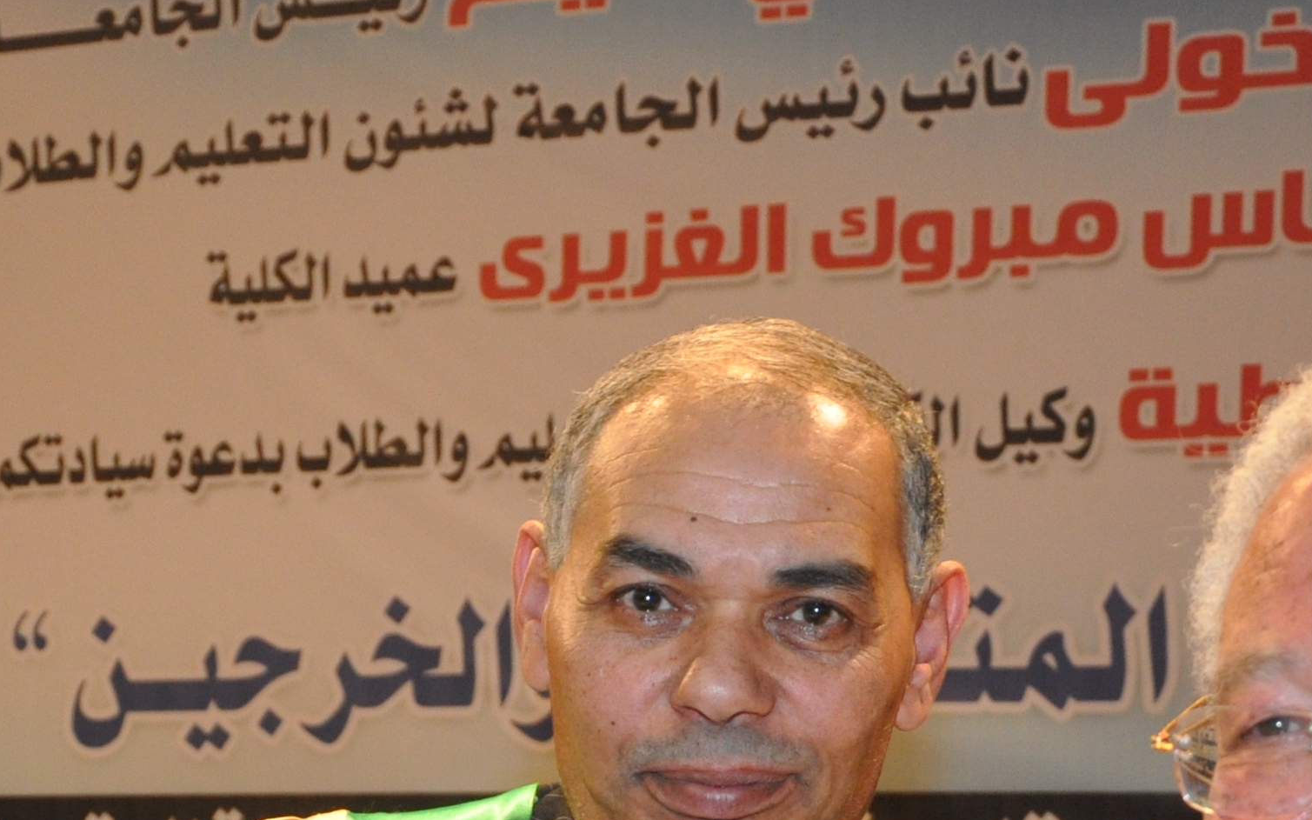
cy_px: 1110
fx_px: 3877
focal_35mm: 108
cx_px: 303
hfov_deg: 19.1
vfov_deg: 11.7
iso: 800
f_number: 4
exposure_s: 1/60
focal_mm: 25
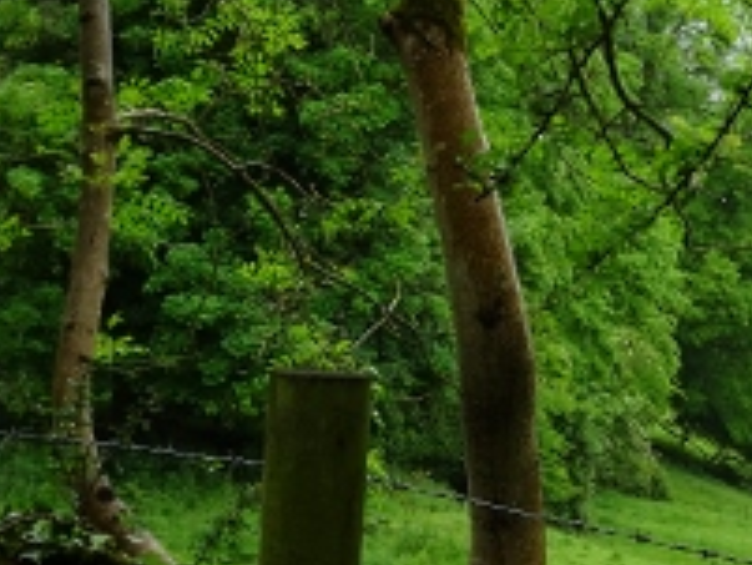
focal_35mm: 130
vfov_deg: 11.4
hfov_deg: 15.0
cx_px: 696
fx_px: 2826
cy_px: 210
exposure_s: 1/100
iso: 80
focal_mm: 9.87
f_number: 4.5
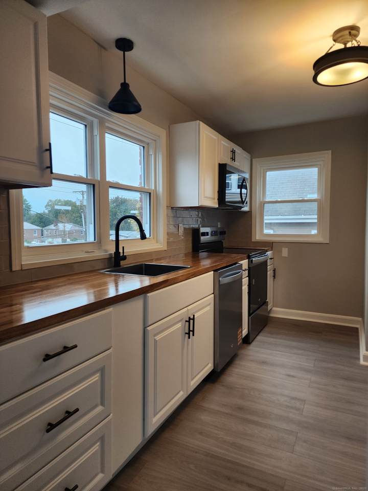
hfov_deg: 58.9
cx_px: 184
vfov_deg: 73.9
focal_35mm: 23
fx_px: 326
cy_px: 246
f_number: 1.8
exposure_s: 1/120
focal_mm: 6.4
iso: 200
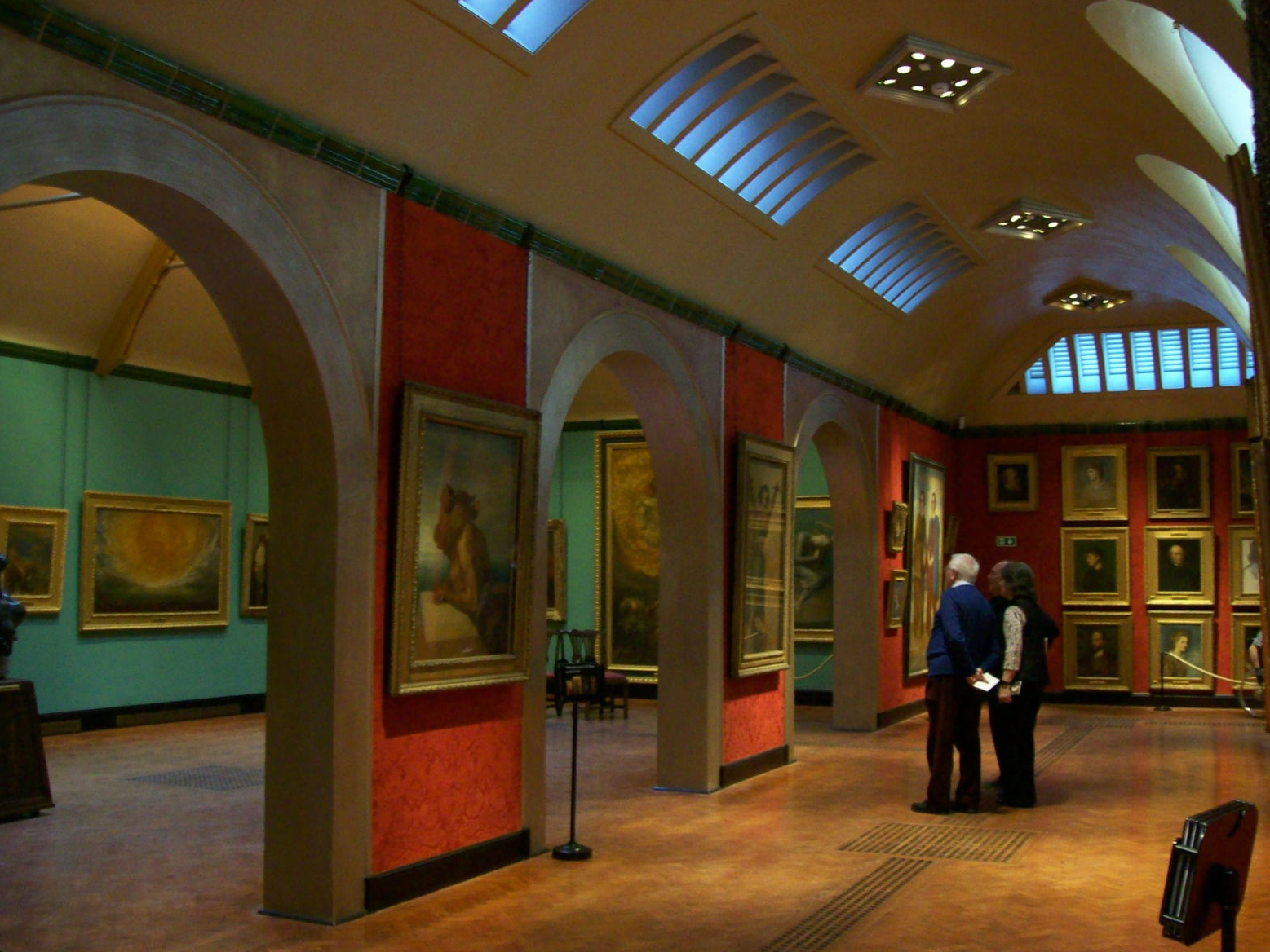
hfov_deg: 50.1
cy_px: 483
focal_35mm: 37
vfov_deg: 38.7
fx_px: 1358
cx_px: 637
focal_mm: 6
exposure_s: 1/8
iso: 200
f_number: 2.7
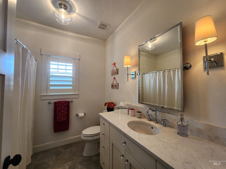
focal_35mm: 13
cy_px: 84
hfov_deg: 106.2
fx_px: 85
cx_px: 113
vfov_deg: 89.9
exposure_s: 1/60
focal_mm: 2.2
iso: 320
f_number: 2.2
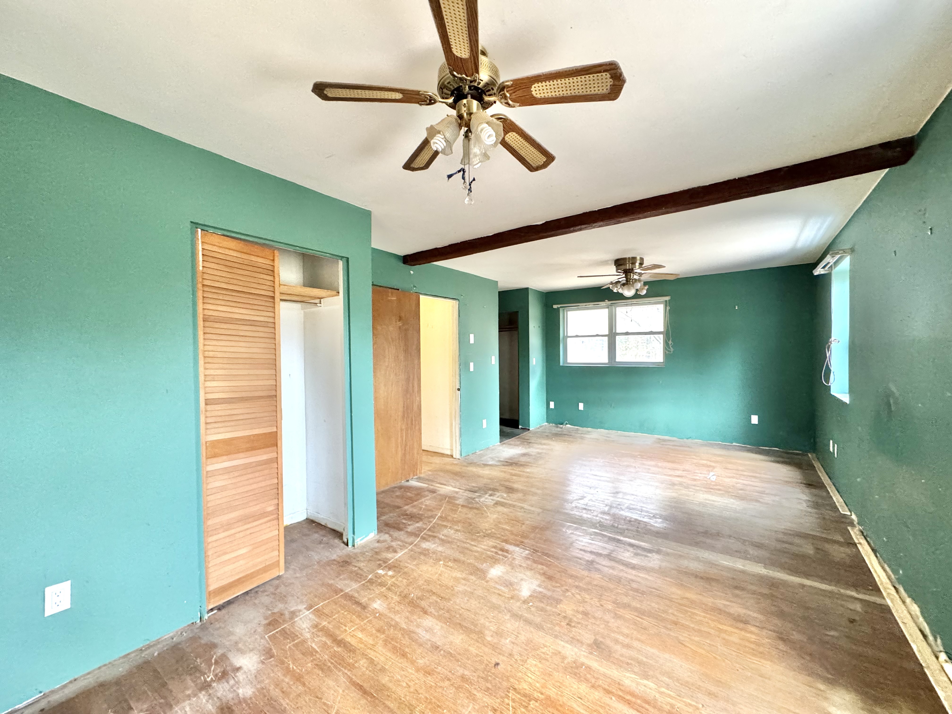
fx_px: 385
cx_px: 476
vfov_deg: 85.7
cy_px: 357
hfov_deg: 102.1
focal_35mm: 14
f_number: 2.2
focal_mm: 2.22
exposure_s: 1/60
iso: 640
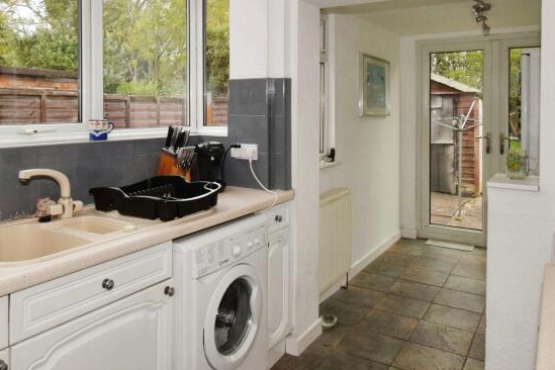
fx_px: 432
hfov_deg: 65.4
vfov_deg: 45.6
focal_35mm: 28
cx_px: 264
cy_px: 120
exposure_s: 1/125
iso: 1000
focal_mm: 10
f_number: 10
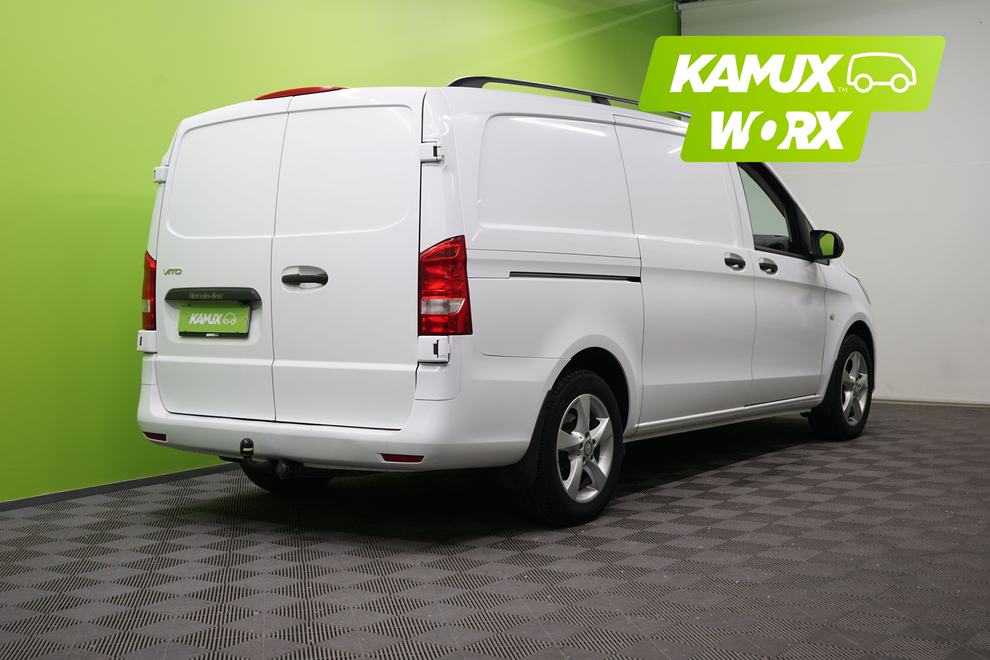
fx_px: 1237
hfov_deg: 43.6
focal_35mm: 45
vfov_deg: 29.9
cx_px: 495
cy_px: 330
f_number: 5
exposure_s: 1/60
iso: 500
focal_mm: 45
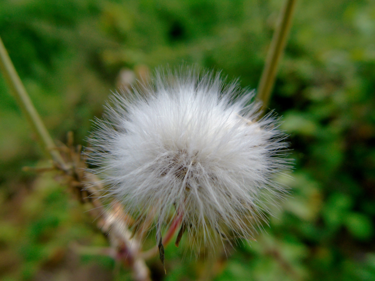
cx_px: 188
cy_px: 140
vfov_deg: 54.9
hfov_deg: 69.4
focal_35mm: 25
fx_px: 271
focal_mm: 4.4
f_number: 3.4
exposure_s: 1/160
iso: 80
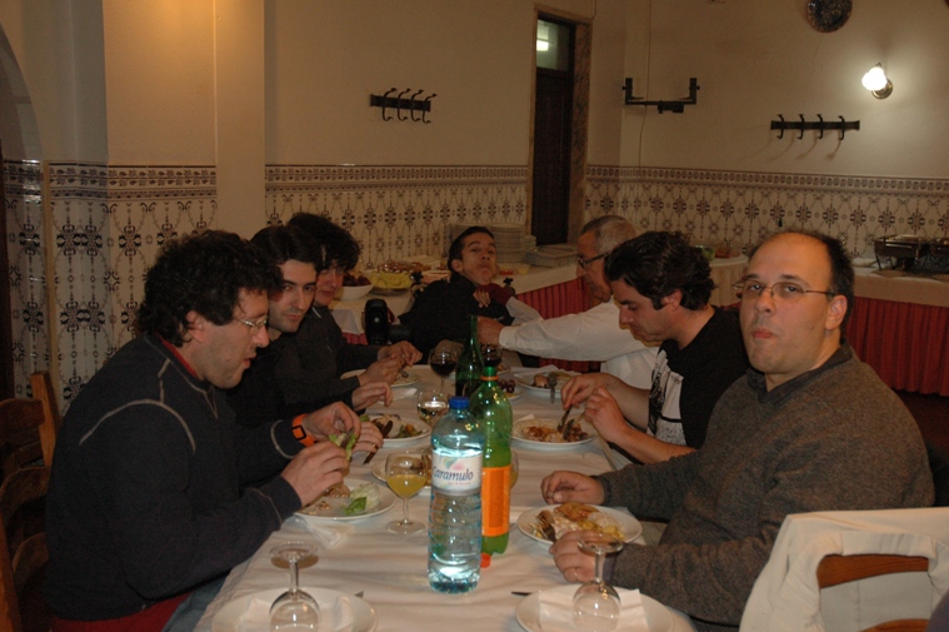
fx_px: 1041
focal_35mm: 40
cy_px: 329
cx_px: 479
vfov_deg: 33.7
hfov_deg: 49.0
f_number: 4
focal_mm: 25
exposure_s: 1/60
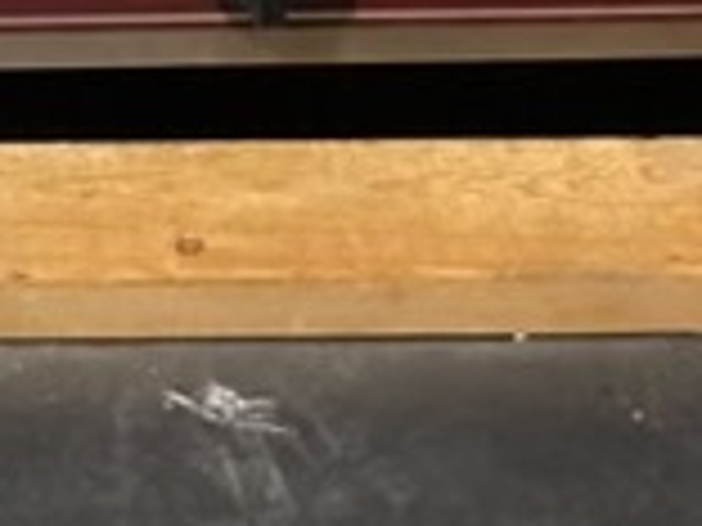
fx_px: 2454
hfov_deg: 15.5
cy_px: -391
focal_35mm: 121
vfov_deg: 11.4
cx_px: -194
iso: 400
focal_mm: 3.3
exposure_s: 1/40
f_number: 2.4
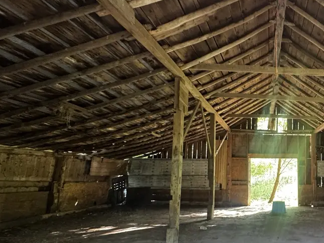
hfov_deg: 57.5
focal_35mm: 26
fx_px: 243
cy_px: 158
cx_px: 293
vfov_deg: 52.3
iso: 640
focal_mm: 2.22
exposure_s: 1/60
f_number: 2.2
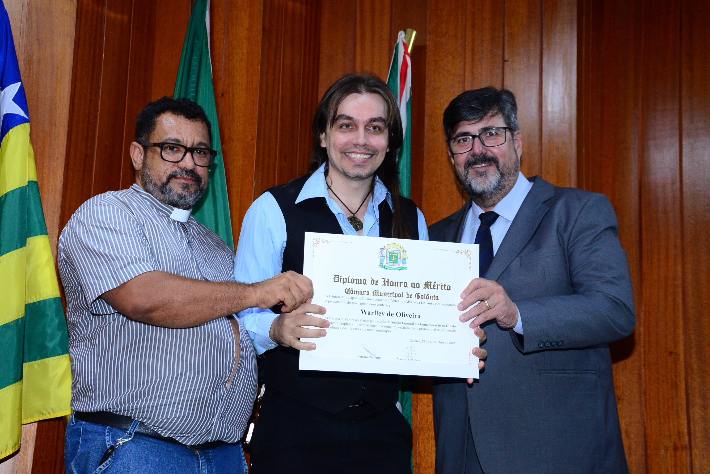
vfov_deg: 23.4
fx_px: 1144
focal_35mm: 58
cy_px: 237
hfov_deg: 34.5
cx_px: 355
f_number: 5
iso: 2500
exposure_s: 1/125
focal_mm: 58
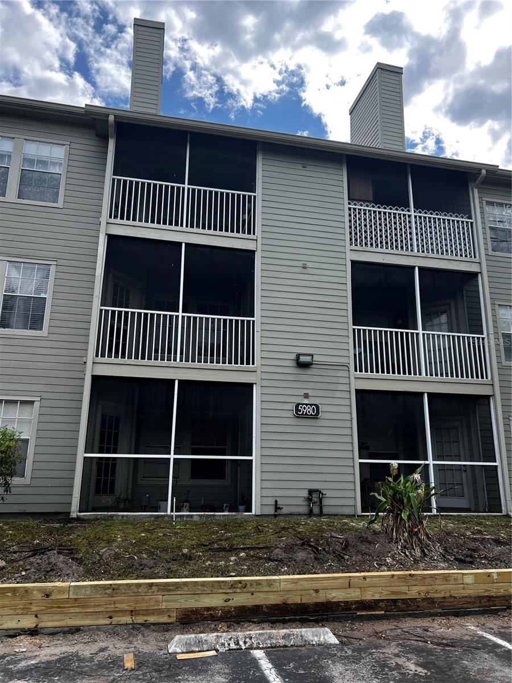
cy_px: 342
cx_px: 256
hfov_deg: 53.1
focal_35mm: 26
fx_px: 513
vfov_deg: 67.3
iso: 50
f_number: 1.5
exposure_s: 1/1724
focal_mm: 5.7
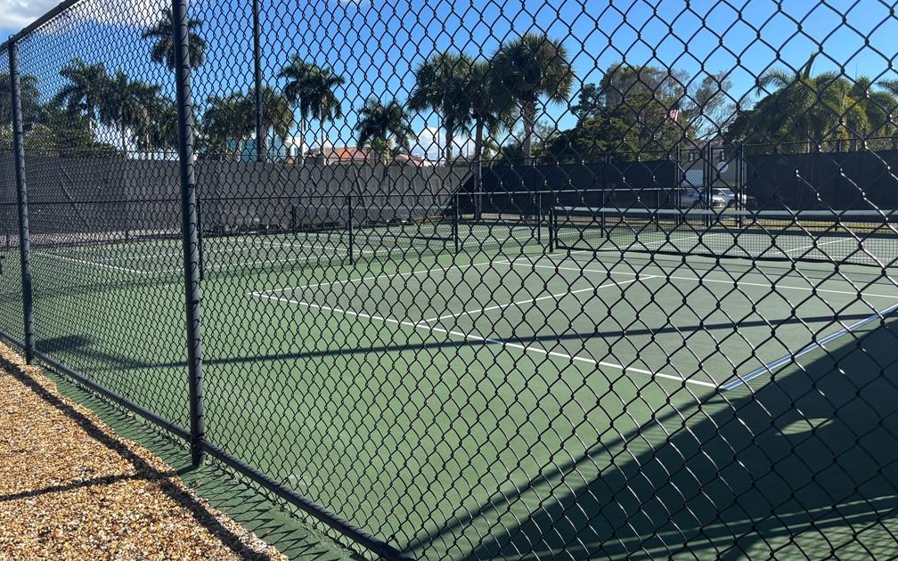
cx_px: 446
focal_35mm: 28
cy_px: 229
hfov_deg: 66.5
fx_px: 685
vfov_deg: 44.3
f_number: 1.6
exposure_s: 1/2571
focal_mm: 5.96
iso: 50
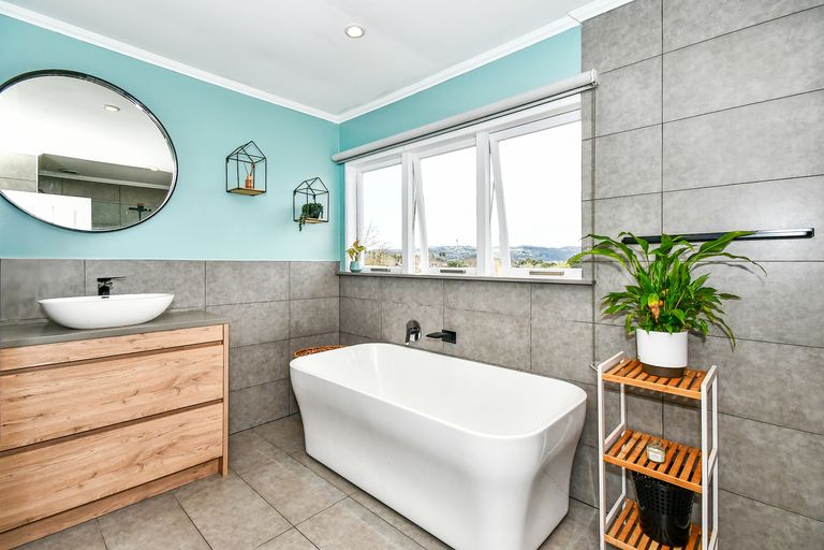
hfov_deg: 100.4
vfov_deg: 77.3
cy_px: 275
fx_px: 343
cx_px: 412
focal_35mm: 15
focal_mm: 10
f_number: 10
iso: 800
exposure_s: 1/160
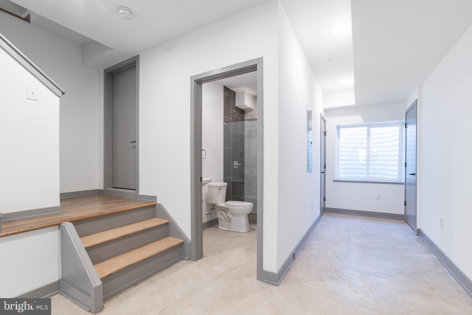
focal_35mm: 16
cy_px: 158
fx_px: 210
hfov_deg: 96.7
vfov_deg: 73.8
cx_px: 236
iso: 320
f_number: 10
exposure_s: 1/3
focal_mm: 16
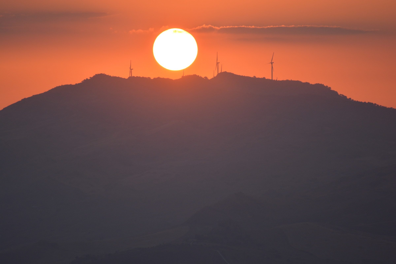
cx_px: 198
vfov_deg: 3.1
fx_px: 4950
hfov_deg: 4.6
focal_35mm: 450
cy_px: 132
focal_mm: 300
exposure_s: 1/1250
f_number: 5.6
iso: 400
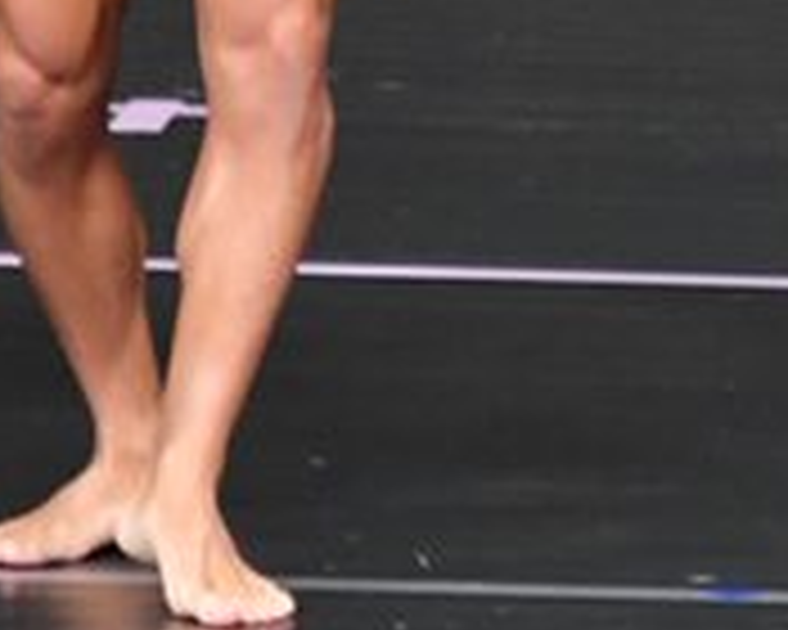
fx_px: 33350
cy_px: -392
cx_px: 1650
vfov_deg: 1.1
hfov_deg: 1.4
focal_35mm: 1430
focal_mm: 230
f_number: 5.6
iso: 5000
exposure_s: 1/400
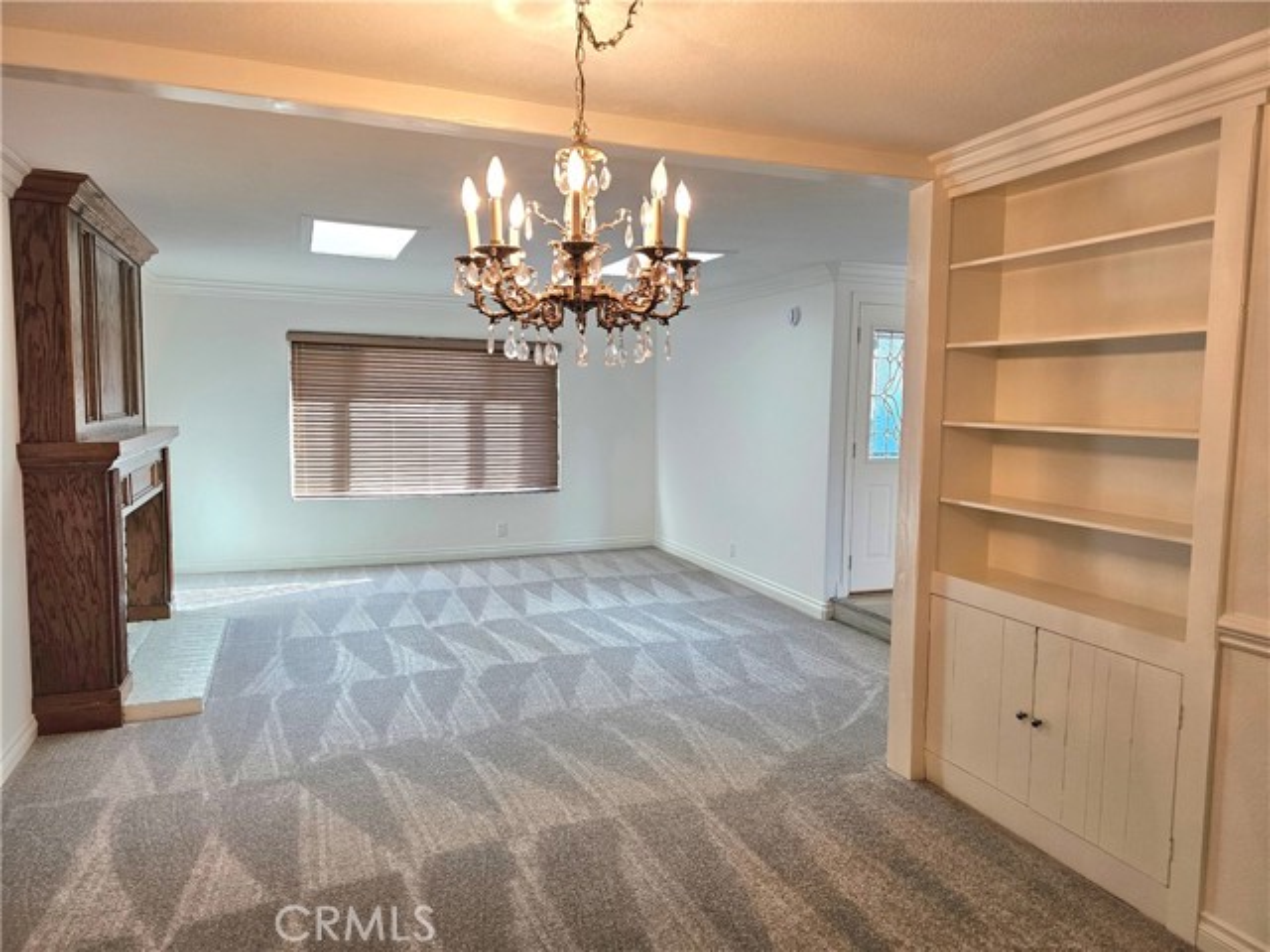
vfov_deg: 58.9
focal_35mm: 23
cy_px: 476
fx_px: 844
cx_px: 635
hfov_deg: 73.9
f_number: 1.7
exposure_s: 1/120
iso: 200
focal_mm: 6.3
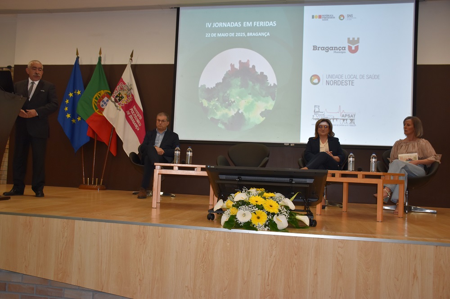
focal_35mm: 33
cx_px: 225
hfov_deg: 57.2
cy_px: 150
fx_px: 412
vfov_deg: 39.9
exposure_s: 1/100
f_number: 5
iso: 800
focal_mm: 22
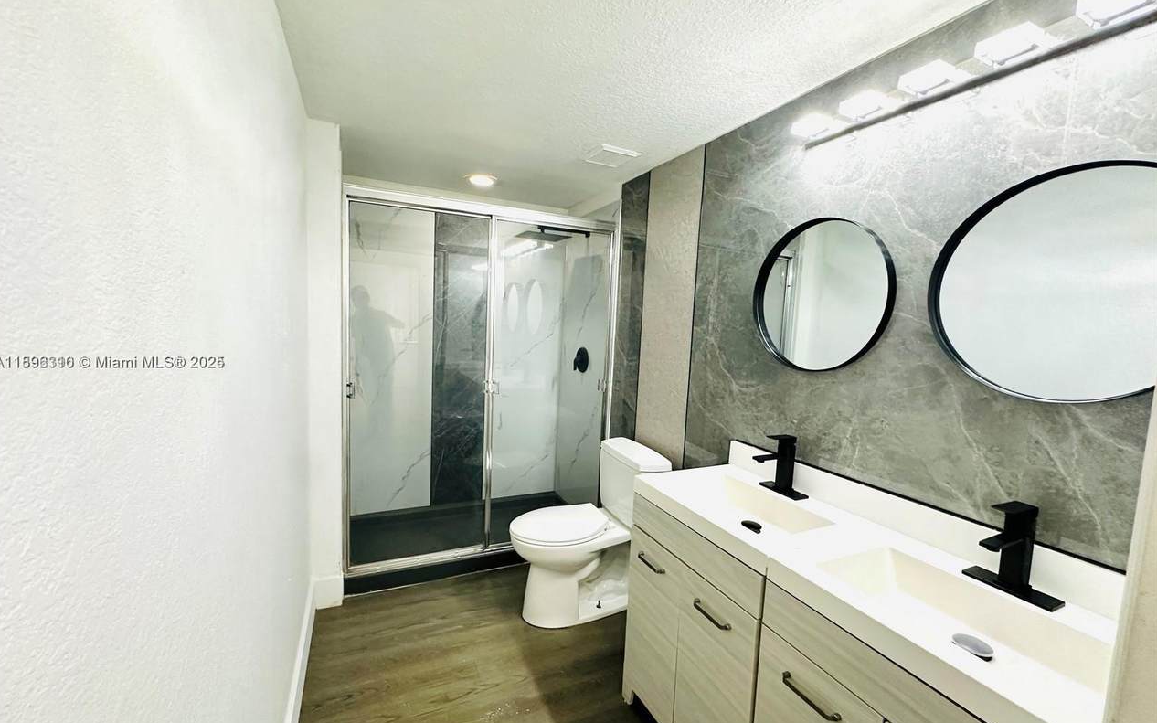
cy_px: 363
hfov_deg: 101.5
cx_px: 575
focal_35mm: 15
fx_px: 473
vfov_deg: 74.8
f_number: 2.2
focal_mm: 2.22
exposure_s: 1/60
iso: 320
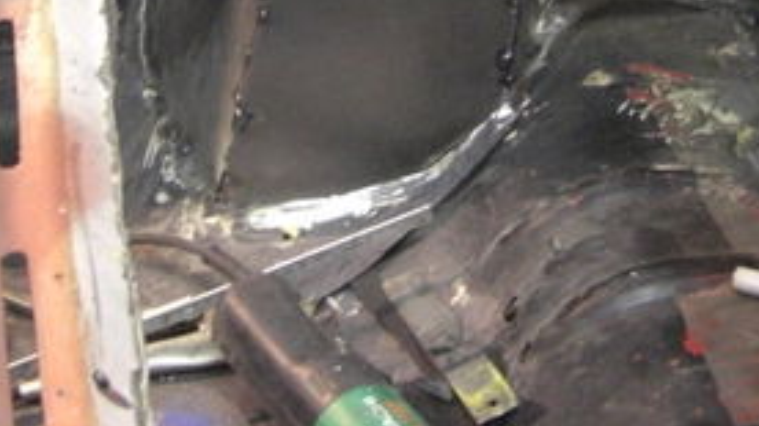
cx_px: 385
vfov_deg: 12.2
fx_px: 1931
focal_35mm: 96
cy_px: -121
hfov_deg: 22.2
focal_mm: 7.9
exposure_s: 1/15
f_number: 2.8
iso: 800
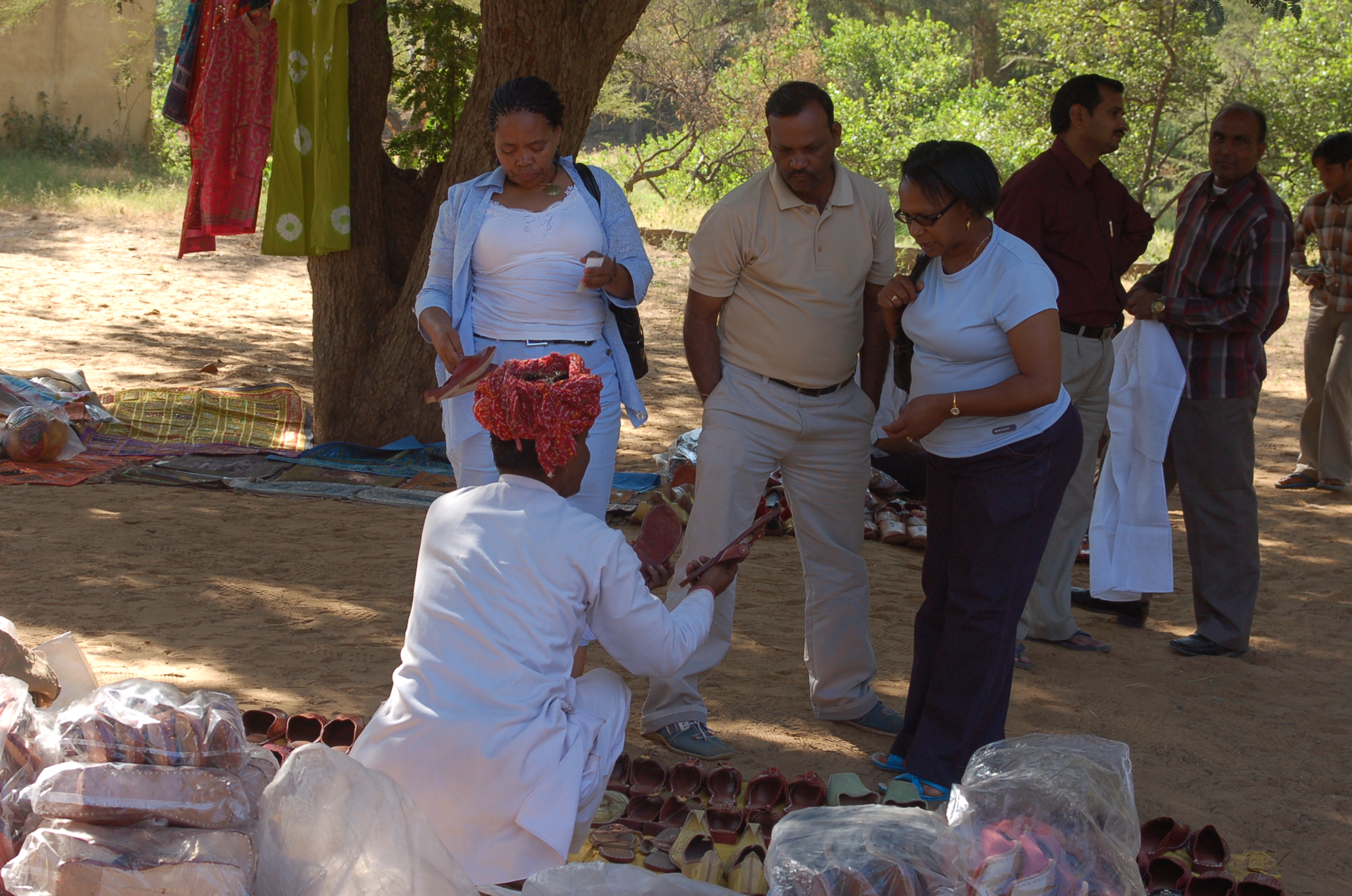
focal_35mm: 66
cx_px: 676
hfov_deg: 30.6
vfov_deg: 20.5
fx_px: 2474
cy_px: 448
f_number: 7.1
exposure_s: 1/200
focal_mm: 44
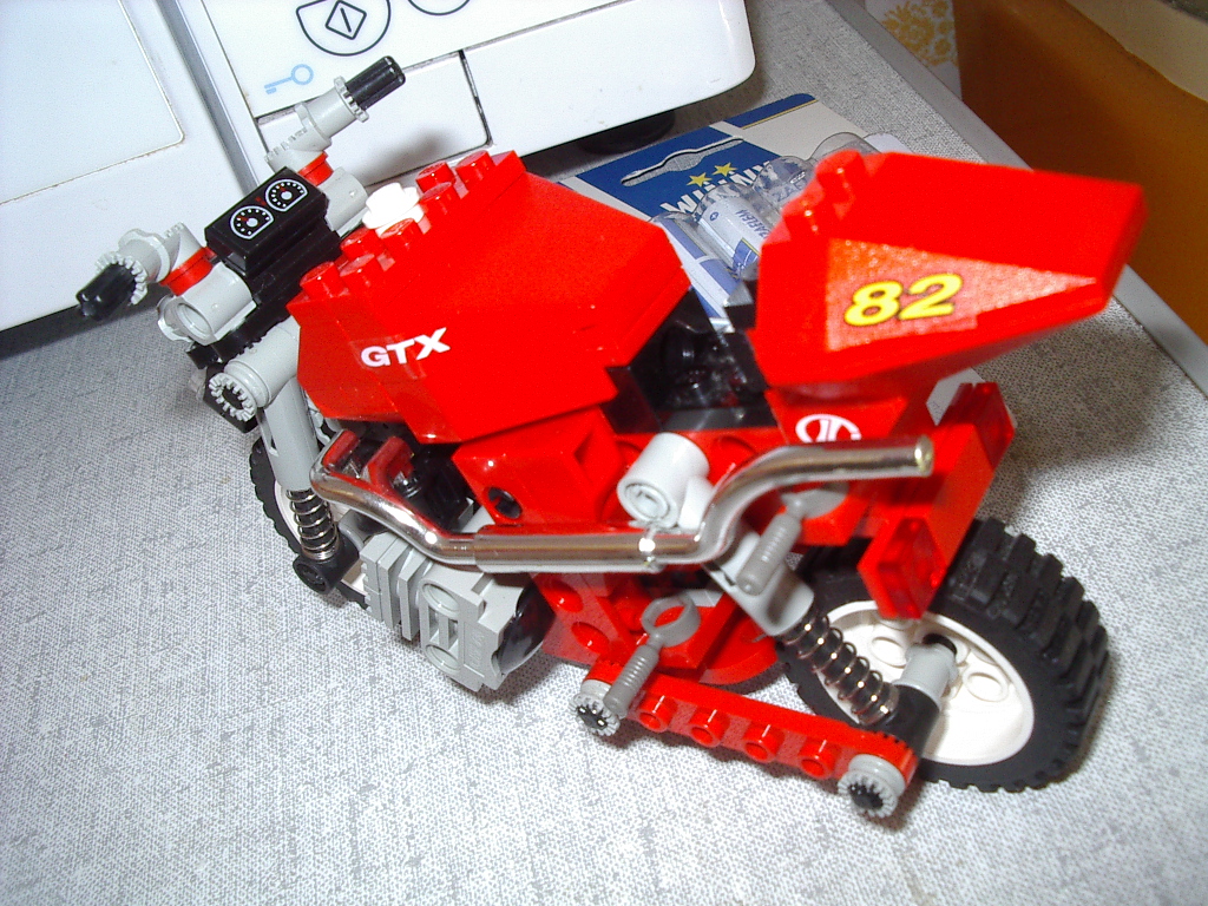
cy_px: 453
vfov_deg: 37.7
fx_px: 1326
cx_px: 604
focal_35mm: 38
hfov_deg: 49.0
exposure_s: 1/60
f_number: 4.8
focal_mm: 5.8
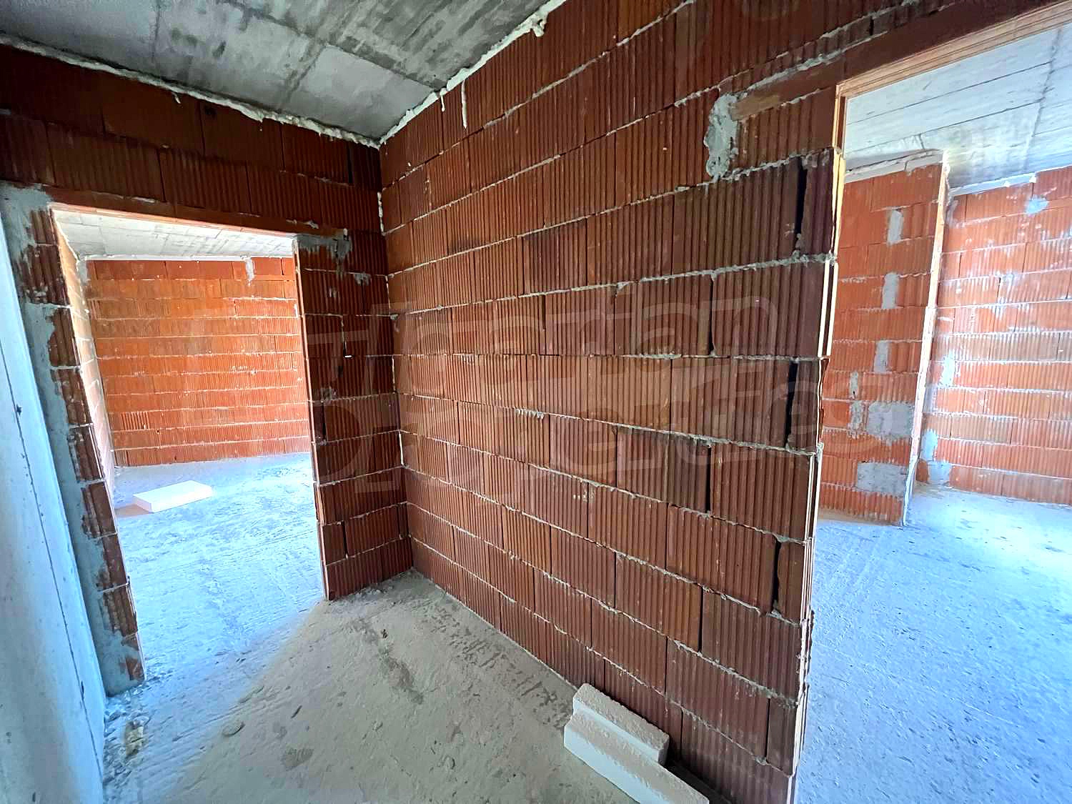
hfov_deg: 106.2
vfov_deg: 89.9
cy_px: 402
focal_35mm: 13
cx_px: 536
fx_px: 403
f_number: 1.8
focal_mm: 1.57
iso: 1000
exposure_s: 1/51
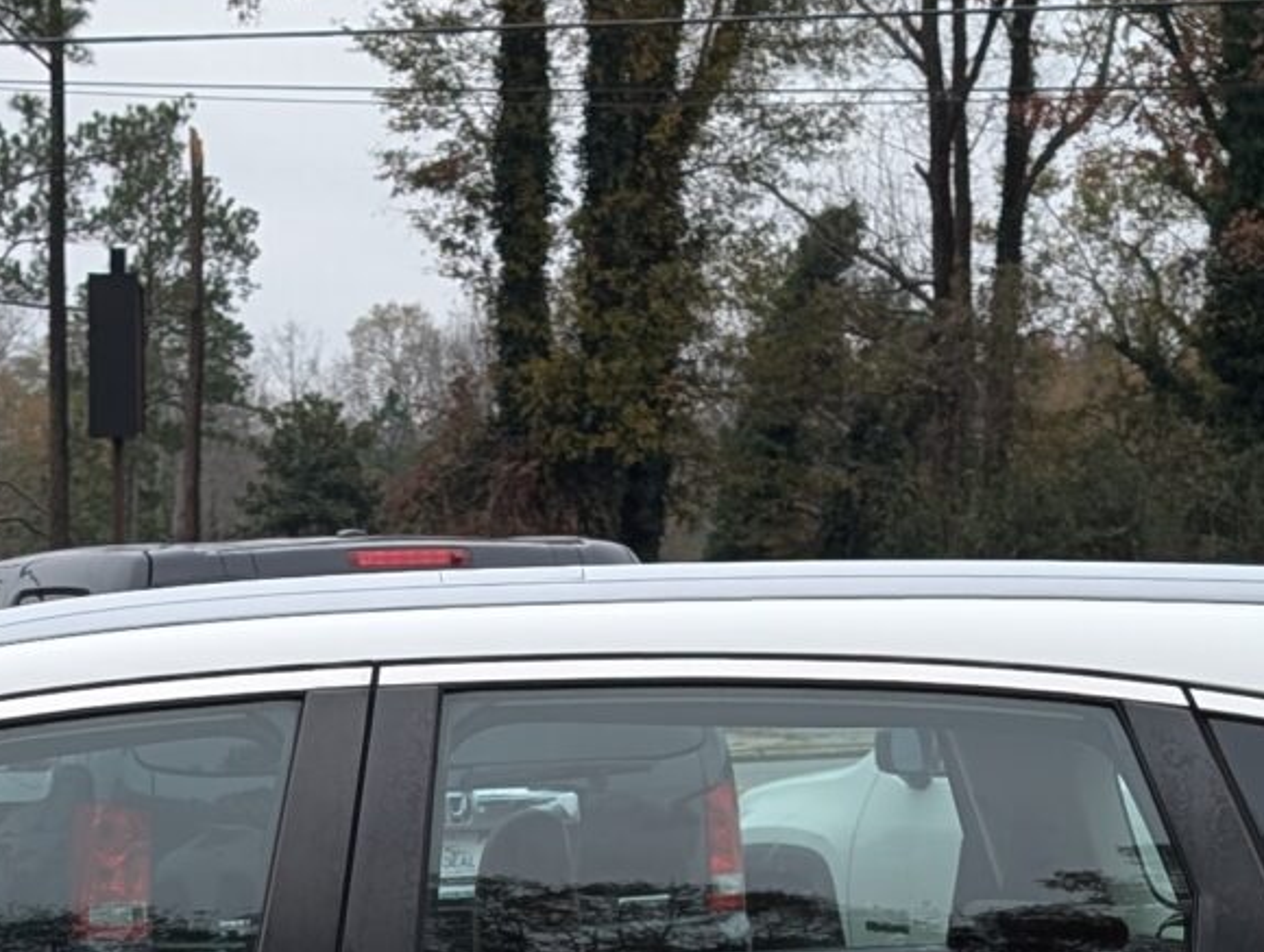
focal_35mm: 106
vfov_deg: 13.5
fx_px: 3877
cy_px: 1240
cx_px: 194
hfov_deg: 18.3
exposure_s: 1/68.8
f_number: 1.68
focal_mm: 6.9
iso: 23
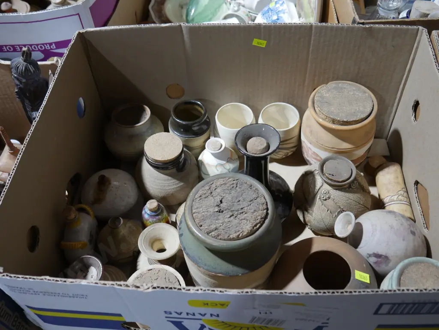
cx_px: 220
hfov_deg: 53.9
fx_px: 431
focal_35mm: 34
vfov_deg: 41.8
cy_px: 165
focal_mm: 17
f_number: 4
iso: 640
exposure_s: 1/60
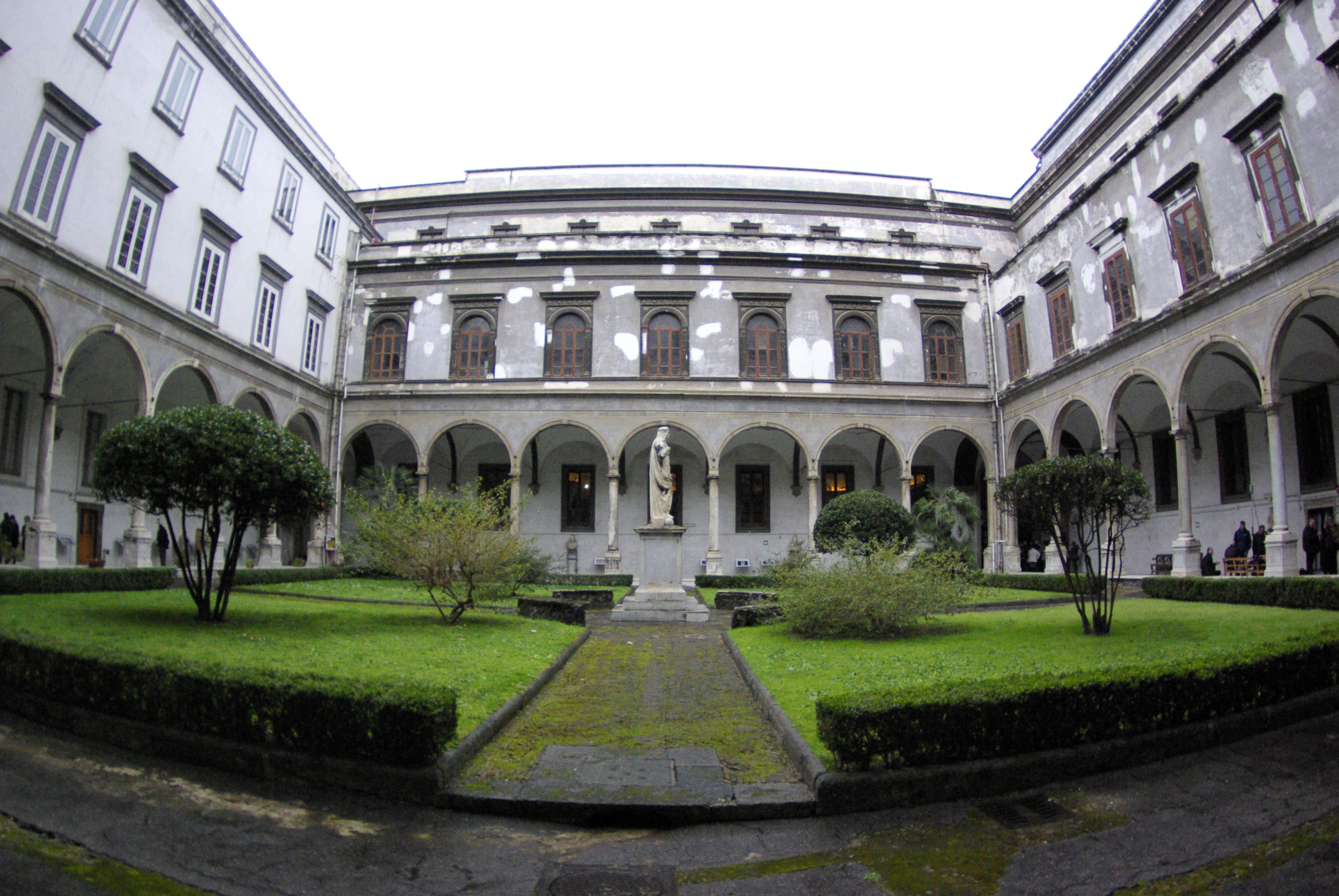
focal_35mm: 20
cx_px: 670
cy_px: 448
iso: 1600
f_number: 4
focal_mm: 13
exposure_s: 1/500
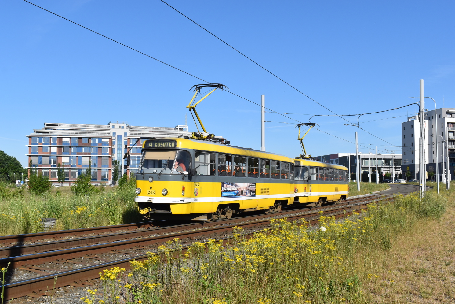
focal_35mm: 38
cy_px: 152
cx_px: 228
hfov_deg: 51.3
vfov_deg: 35.5
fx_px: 474
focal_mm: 25
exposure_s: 1/400
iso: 200
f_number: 10
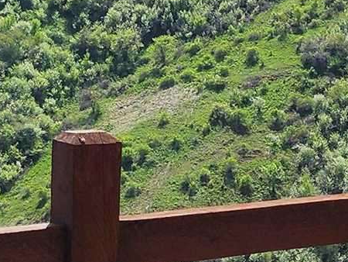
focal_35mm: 157
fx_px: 1579
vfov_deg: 9.5
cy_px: 88
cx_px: 215
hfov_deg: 12.6
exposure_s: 1/1718
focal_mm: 6.4
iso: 12
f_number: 1.8
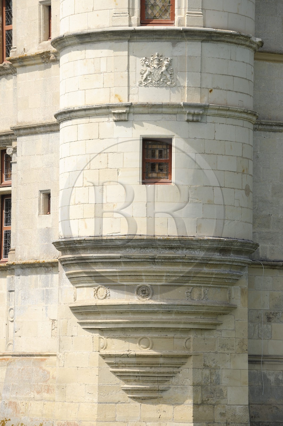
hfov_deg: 7.2
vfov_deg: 10.8
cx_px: 142
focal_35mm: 190
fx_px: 2244
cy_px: 213
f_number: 8
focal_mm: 190
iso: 200
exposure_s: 1/400
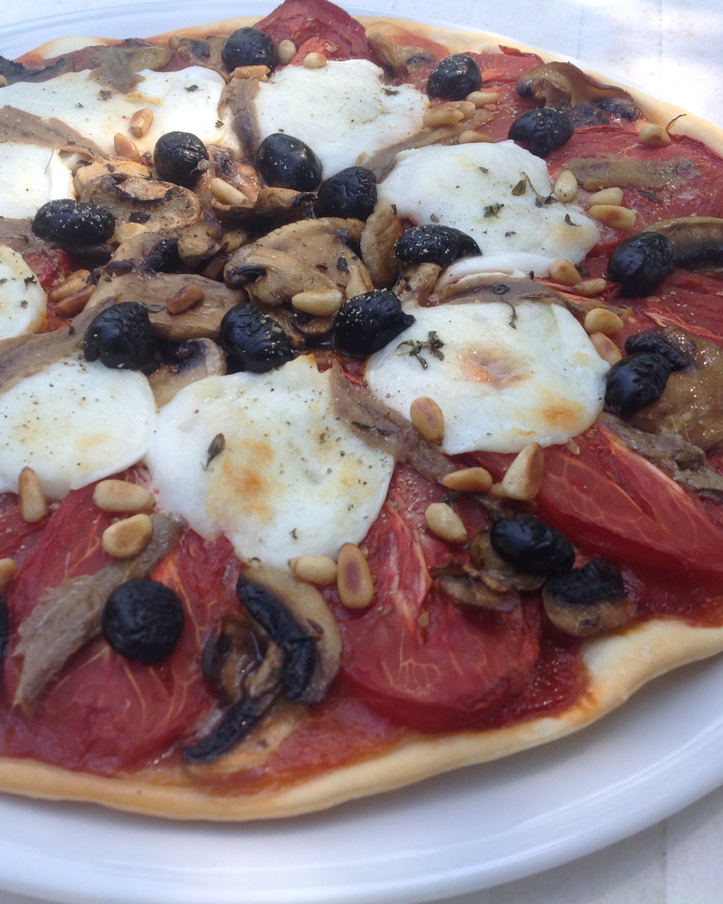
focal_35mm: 46
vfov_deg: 40.3
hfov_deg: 32.6
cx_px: 275
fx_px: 1230
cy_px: 450
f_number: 2.4
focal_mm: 4.28
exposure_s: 1/252
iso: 50
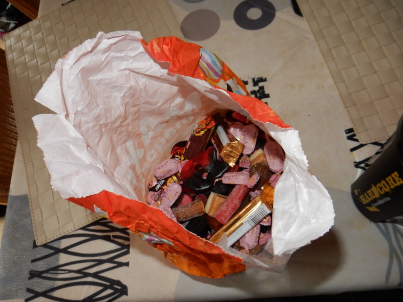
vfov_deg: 54.9
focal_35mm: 25
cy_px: 151
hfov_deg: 69.4
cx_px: 202
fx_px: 291
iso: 200
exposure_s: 1/30
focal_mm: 4.5
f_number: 3.7
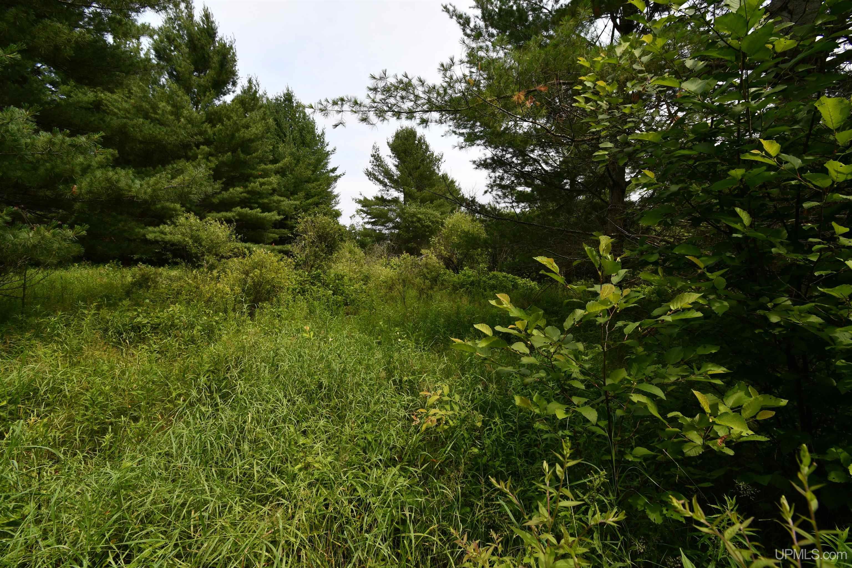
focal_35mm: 15
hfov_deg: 100.4
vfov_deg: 77.3
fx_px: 355
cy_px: 284
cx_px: 426
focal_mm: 10
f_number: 8
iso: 140
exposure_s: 1/250
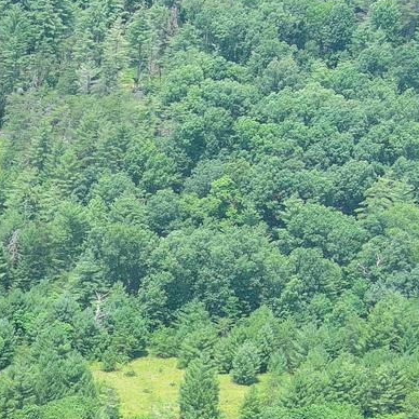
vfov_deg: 12.6
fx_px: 1780
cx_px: -246
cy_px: 659
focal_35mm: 130
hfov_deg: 12.6
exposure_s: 1/286
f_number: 2.8
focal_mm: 10.57
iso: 100
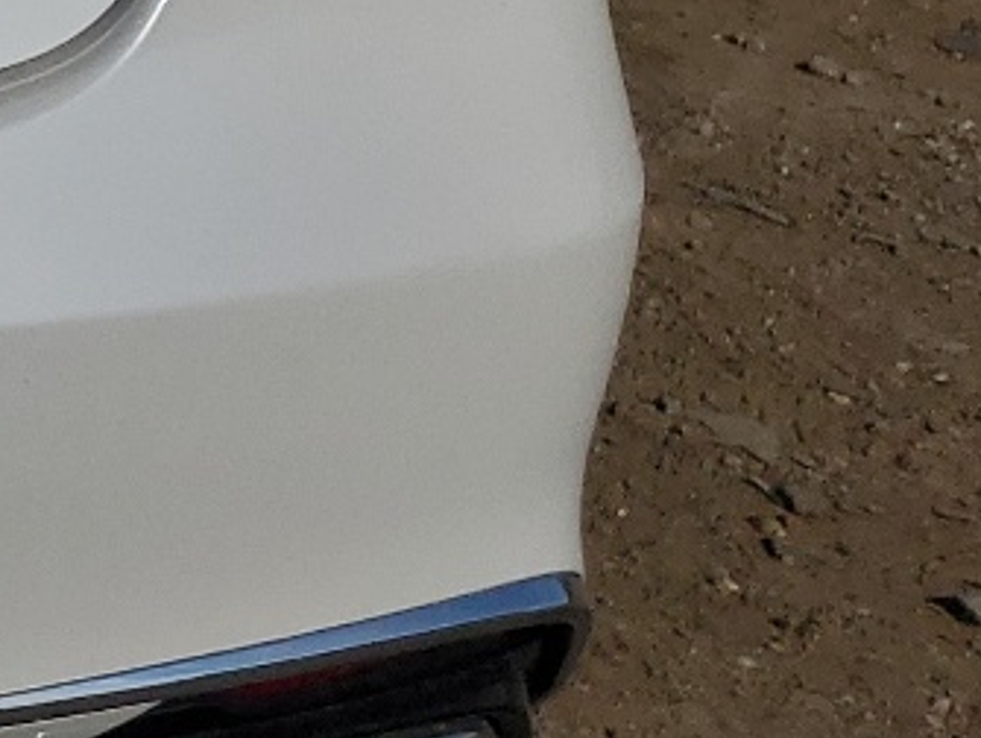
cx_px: -1256
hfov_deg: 12.8
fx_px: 3518
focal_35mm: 124
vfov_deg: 11.5
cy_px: -357
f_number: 1.5
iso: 52
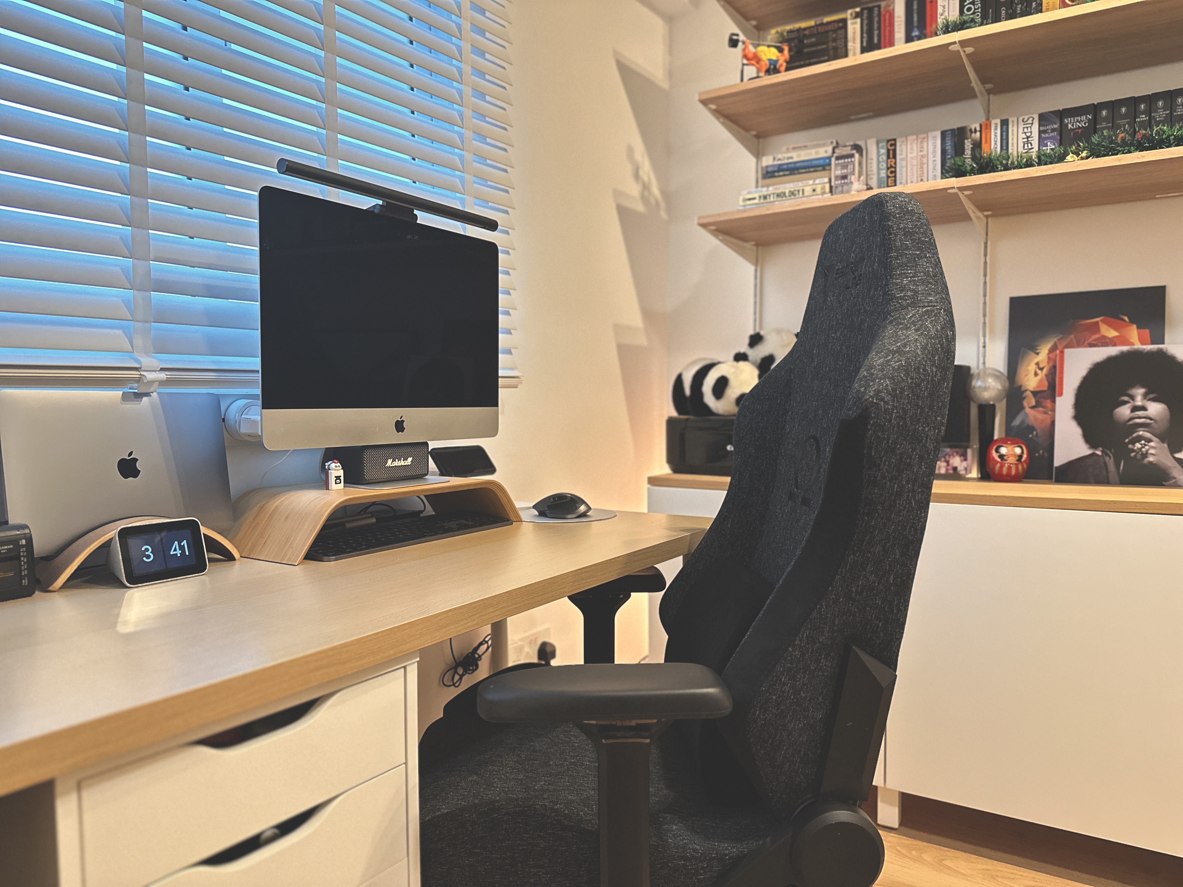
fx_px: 820
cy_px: 444
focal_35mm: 24
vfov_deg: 56.8
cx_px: 592
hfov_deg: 71.6
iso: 1250
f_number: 1.78
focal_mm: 6.86
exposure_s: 1/25
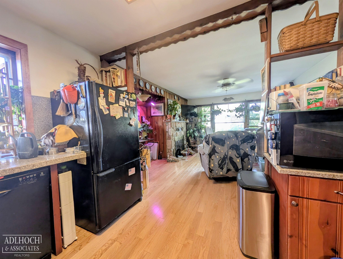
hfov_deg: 110.5
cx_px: 172
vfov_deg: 94.6
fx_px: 119
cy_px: 130
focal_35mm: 12
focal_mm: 2.23
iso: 53
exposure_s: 1/24
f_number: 1.95
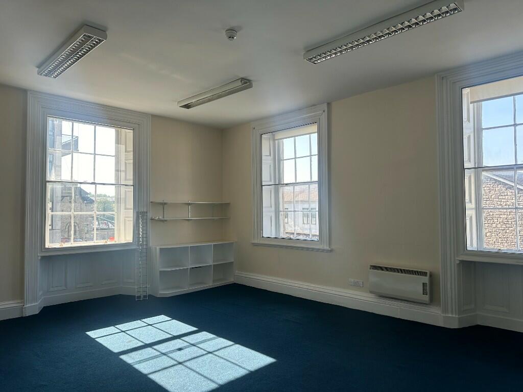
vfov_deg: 56.8
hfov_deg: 71.6
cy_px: 196
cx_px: 262
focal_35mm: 24
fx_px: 363
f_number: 1.78
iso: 80
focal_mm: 6.86
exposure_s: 1/552
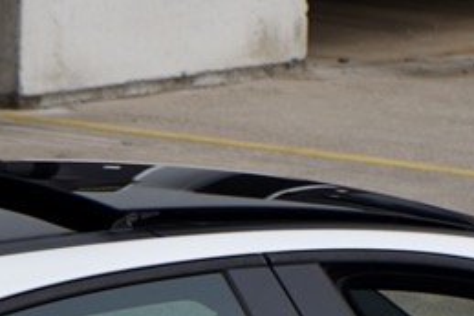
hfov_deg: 4.0
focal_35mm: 518
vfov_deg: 2.6
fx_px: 6824
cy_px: 756
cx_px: 278
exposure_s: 1/250
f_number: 8
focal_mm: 70
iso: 100
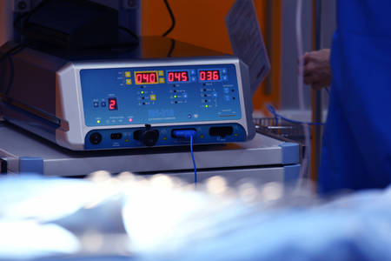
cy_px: 130
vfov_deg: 6.9
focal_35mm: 200
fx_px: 2172
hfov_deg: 10.3
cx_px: 196
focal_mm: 200
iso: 1000
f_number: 5
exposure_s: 1/160
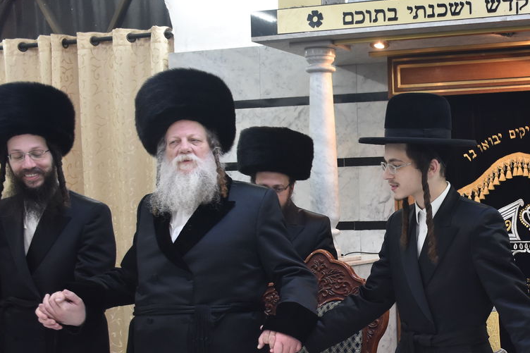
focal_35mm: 67
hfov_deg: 28.8
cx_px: 488
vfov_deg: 20.3
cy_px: 225
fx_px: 986
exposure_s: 1/125
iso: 1000
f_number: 5.6
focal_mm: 24
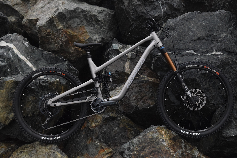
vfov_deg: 16.6
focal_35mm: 82
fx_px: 543
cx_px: 118
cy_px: 79
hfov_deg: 24.6
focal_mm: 55
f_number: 10
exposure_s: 1/500
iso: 3200
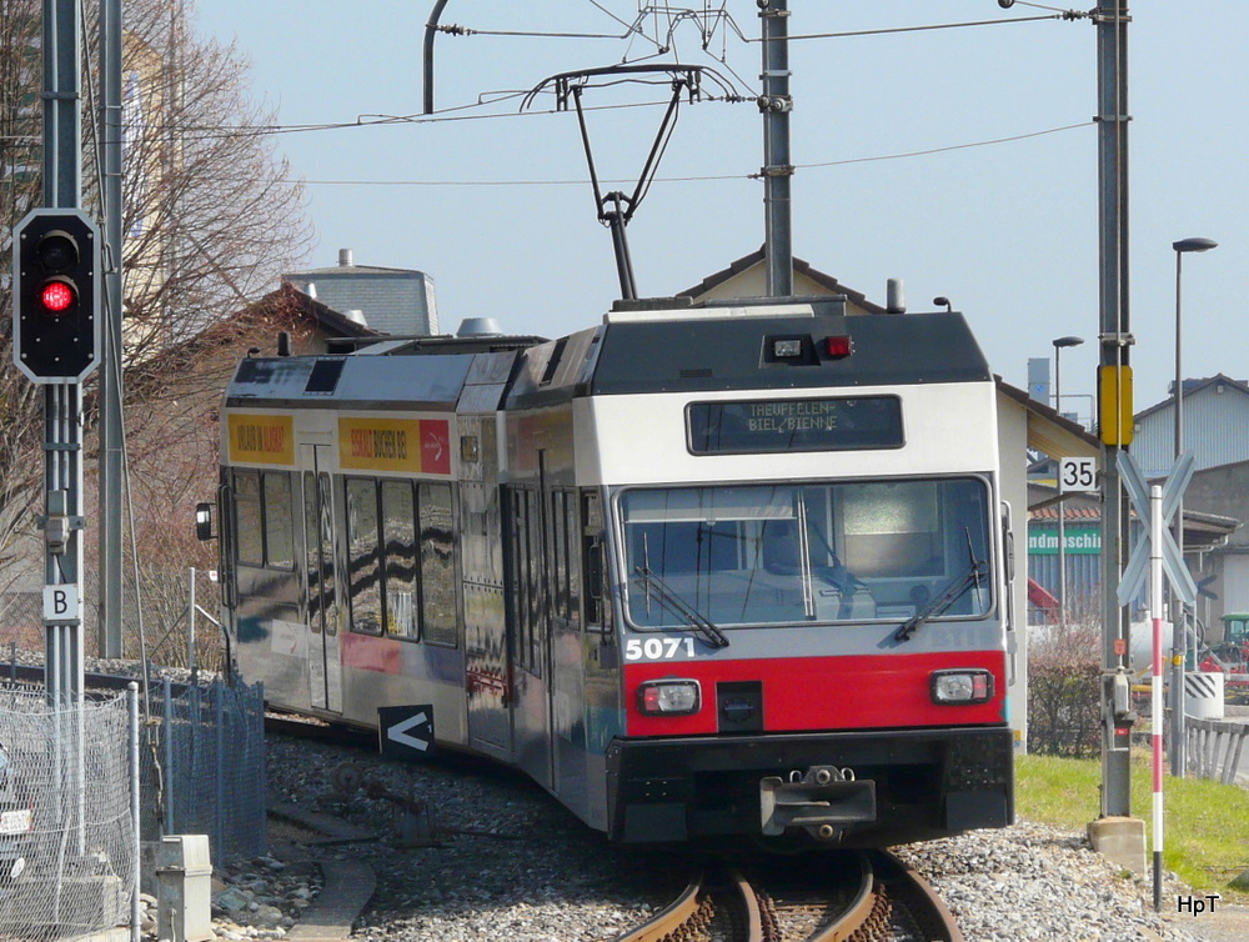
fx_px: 5314
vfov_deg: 10.1
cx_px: 624
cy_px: 471
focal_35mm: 147
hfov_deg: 13.4
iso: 100
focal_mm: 24.2
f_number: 5.6
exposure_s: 1/400
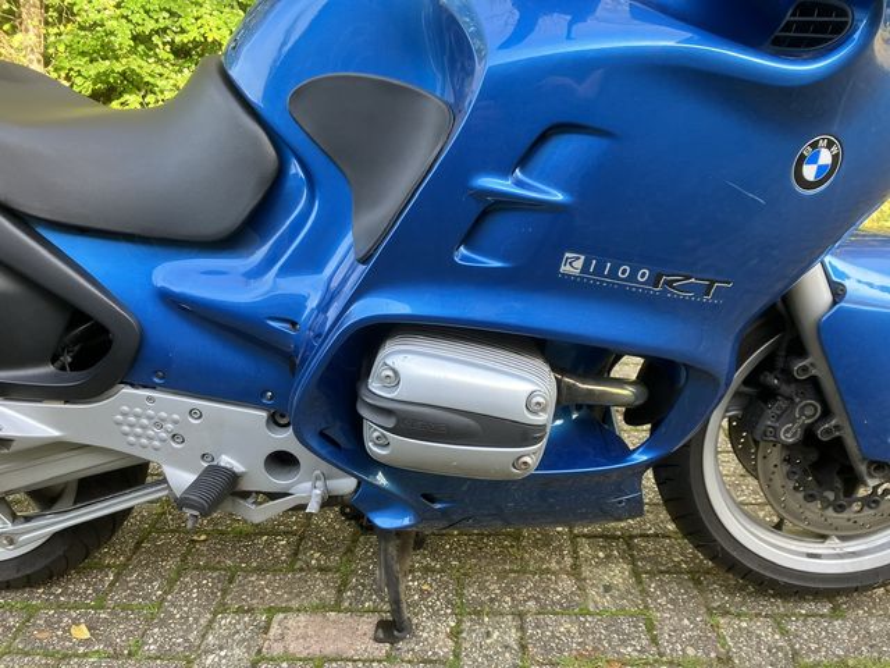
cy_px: 334
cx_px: 445
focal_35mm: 28
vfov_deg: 49.7
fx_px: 720
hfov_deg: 63.4
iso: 64
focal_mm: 3.99
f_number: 1.8
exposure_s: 1/121
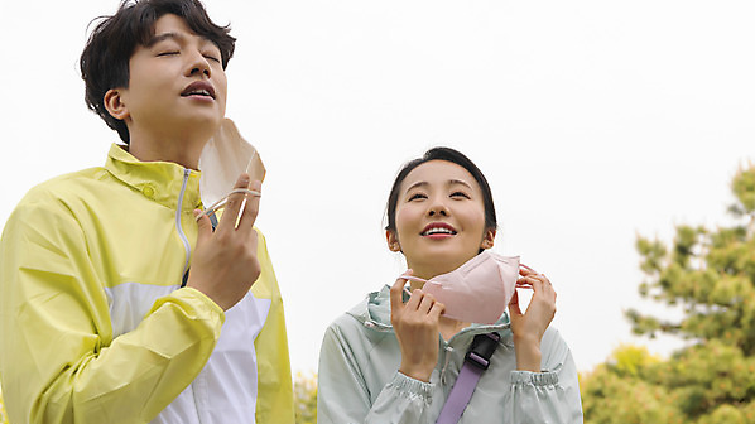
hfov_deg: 34.4
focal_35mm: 61
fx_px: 1221
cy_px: 180
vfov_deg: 19.7
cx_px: 378
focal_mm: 58
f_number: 6.3
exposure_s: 1/125
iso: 100
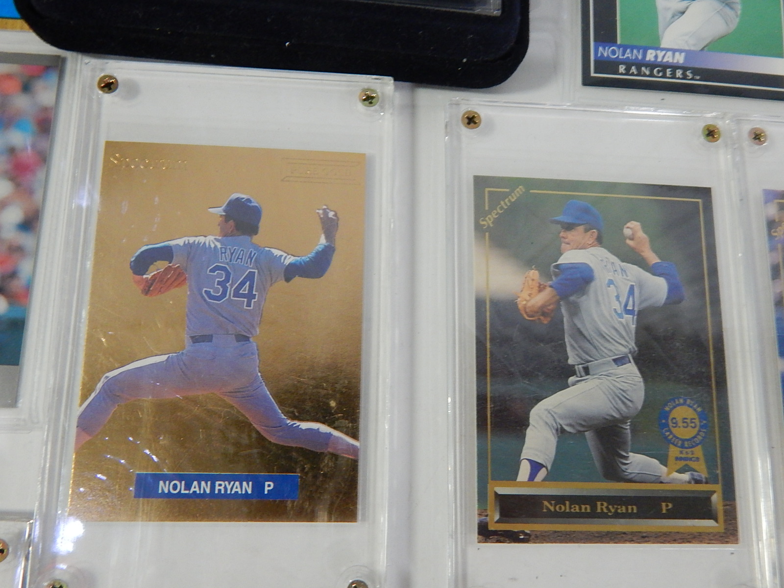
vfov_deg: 45.4
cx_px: 392
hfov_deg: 58.4
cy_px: 294
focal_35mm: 31
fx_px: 702
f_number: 3.2
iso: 400
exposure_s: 1/50
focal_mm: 5.6
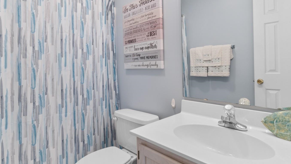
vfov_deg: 55.3
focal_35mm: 20
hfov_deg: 86.5
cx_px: 136
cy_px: 63
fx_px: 154
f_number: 4.8
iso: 100
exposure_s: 1/3
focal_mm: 11
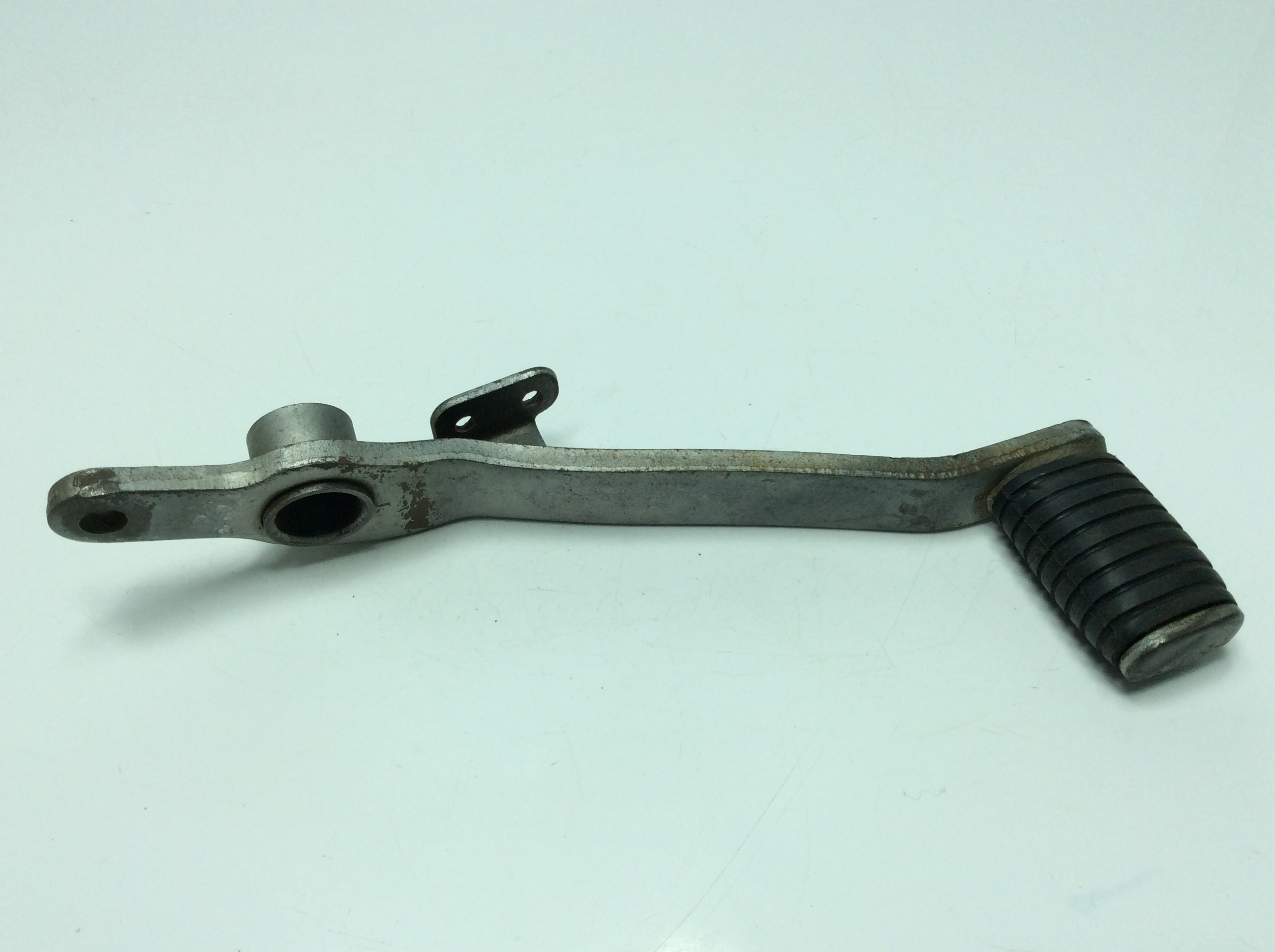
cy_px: 476
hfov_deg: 56.9
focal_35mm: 32
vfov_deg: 44.1
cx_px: 638
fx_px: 1177
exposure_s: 1/657
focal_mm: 3.3
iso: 32
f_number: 2.4
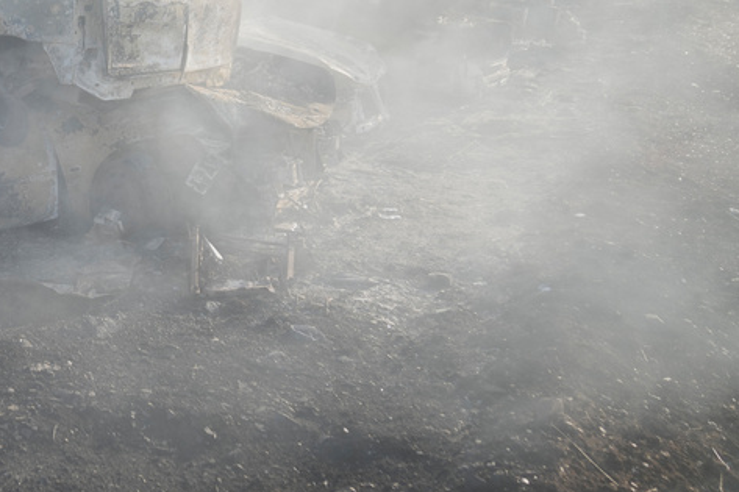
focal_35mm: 52
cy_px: 9
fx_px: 1067
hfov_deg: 33.9
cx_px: -44
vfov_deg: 24.8
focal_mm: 24
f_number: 2.8
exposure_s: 1/2500
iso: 320
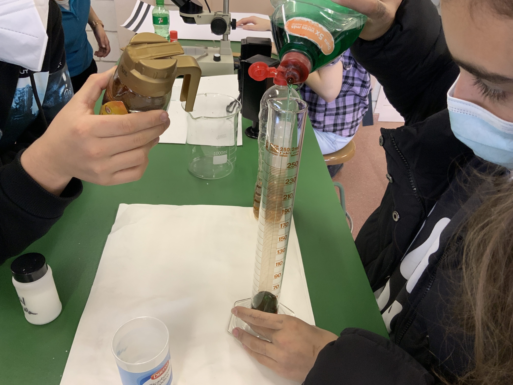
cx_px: 256
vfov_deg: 48.2
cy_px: 192
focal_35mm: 29
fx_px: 430
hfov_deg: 61.7
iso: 100
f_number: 1.8
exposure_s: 1/50
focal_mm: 3
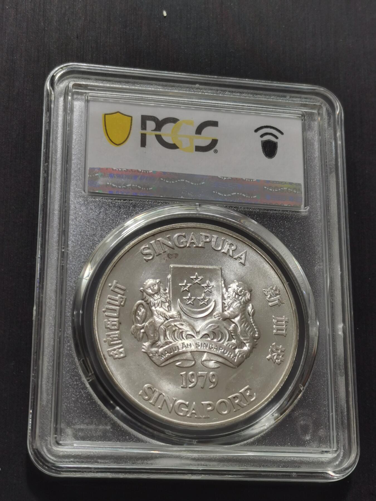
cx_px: 188
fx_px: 1014
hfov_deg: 21.0
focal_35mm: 70
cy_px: 250
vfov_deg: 27.8
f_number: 1.8
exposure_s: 1/148
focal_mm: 5.58
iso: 50
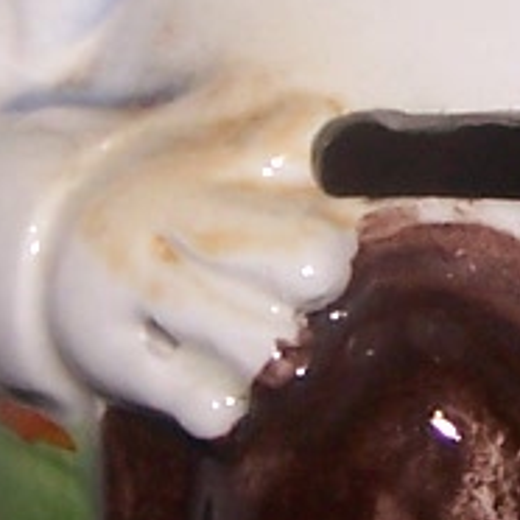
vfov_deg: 6.2
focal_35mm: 280
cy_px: 81
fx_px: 4759
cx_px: 442
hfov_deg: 6.2
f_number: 2.8
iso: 80
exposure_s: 1/60
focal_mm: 6.3
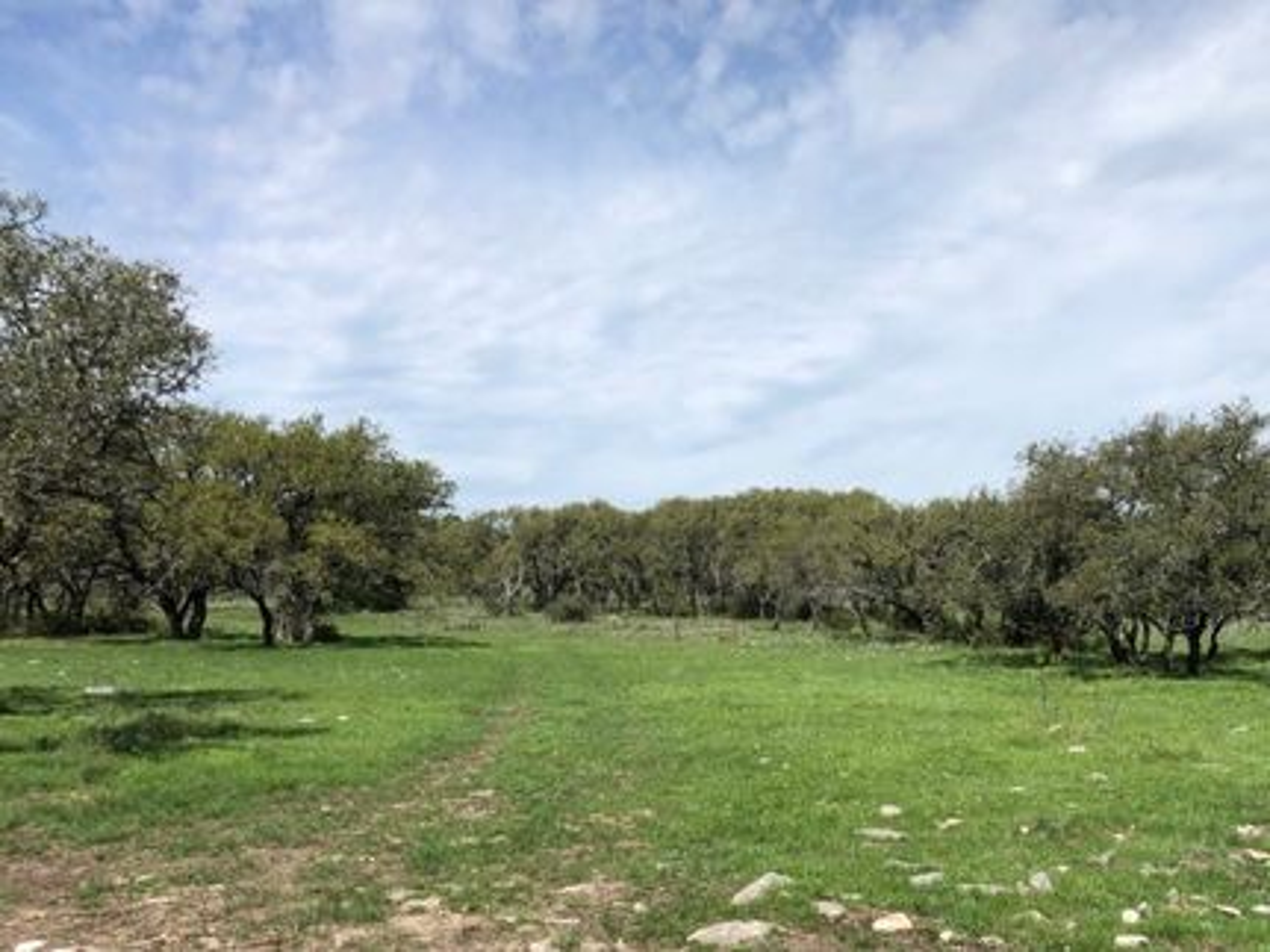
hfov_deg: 63.5
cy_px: 476
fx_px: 1027
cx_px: 635
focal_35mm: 28
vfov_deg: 49.7
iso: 25
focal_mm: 4
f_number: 1.8
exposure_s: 1/3205
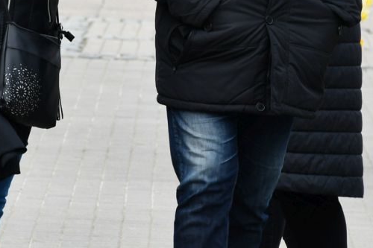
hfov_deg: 3.3
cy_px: 56
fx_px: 6442
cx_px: 184
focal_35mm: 622
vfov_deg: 2.2
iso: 200
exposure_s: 1/250
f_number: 7.1
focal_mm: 122
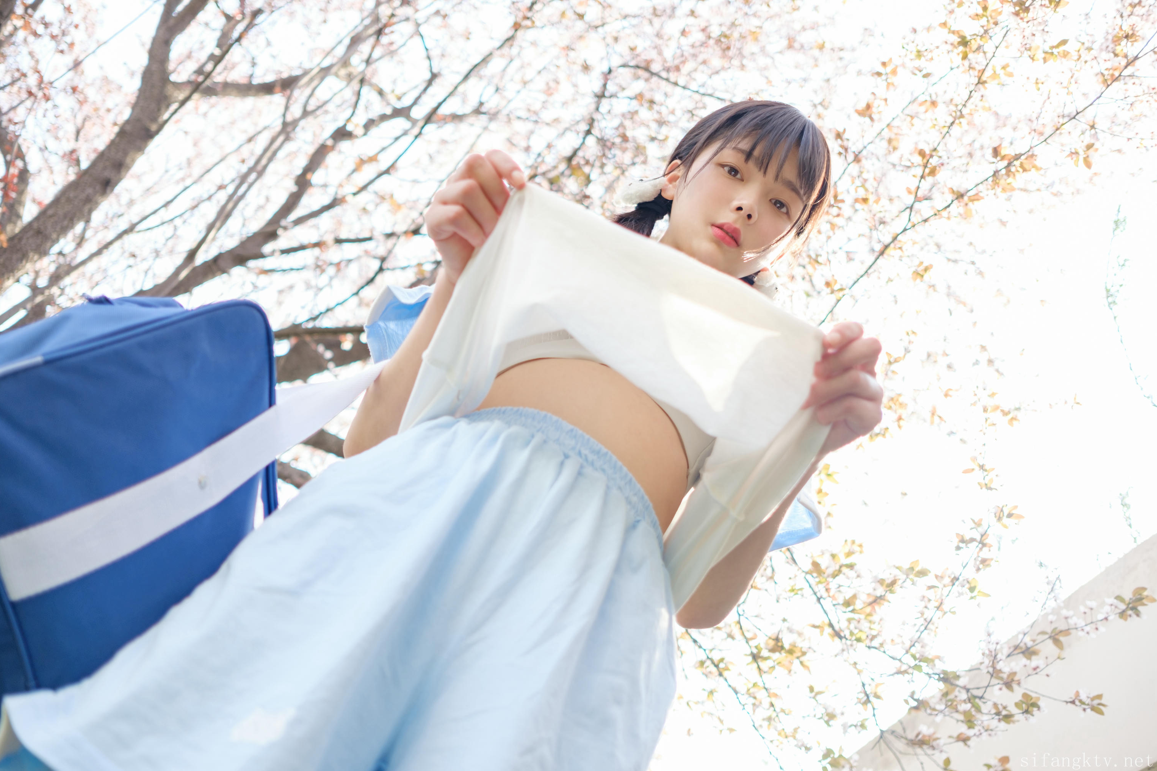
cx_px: 563
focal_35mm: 36
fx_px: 1157
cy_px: 376
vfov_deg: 36.9
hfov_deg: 53.1
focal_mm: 23
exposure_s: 1/500
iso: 160
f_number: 2
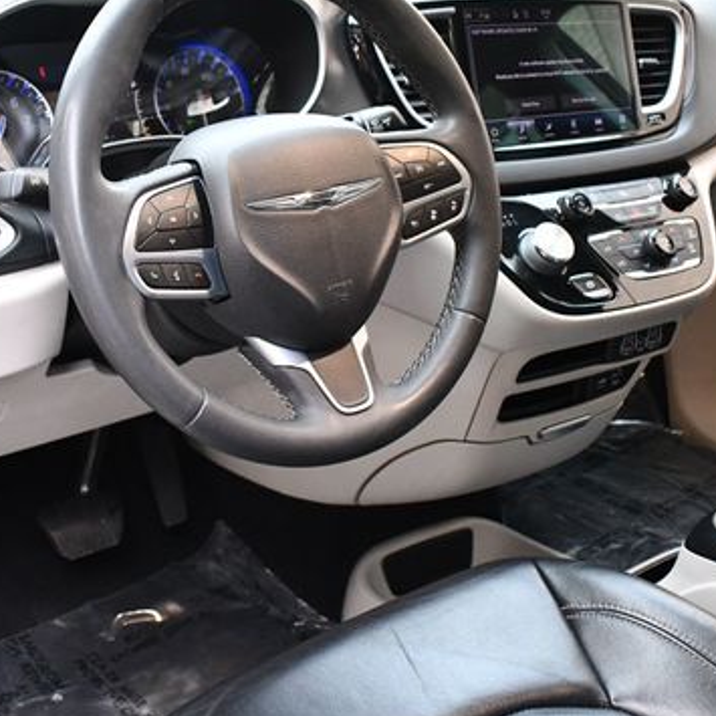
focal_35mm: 46
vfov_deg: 36.7
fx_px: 1076
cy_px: 317
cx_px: 292
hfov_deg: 36.7
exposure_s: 1/125
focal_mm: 20
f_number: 3.8
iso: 2800
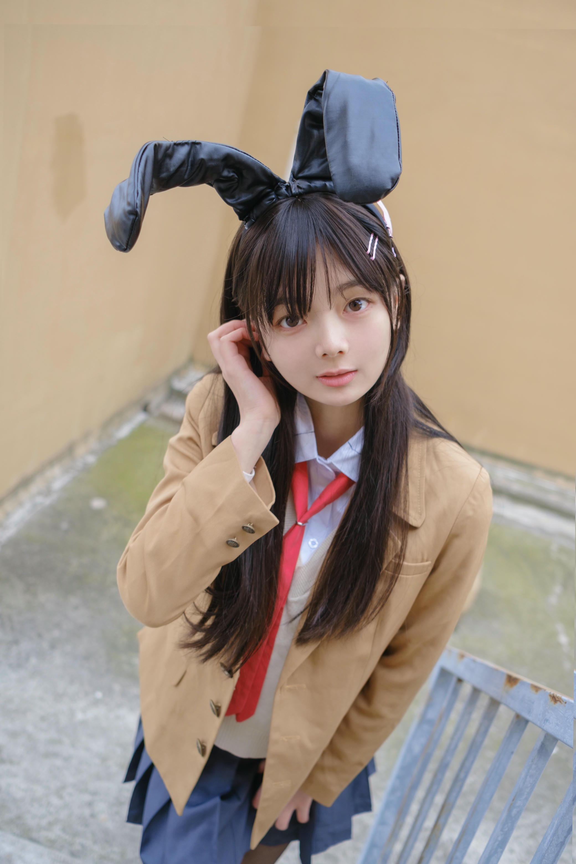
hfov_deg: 37.9
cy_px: 432
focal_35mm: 35
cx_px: 288
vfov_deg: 54.4
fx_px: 840
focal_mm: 23
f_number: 2.8
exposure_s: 1/200
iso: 160
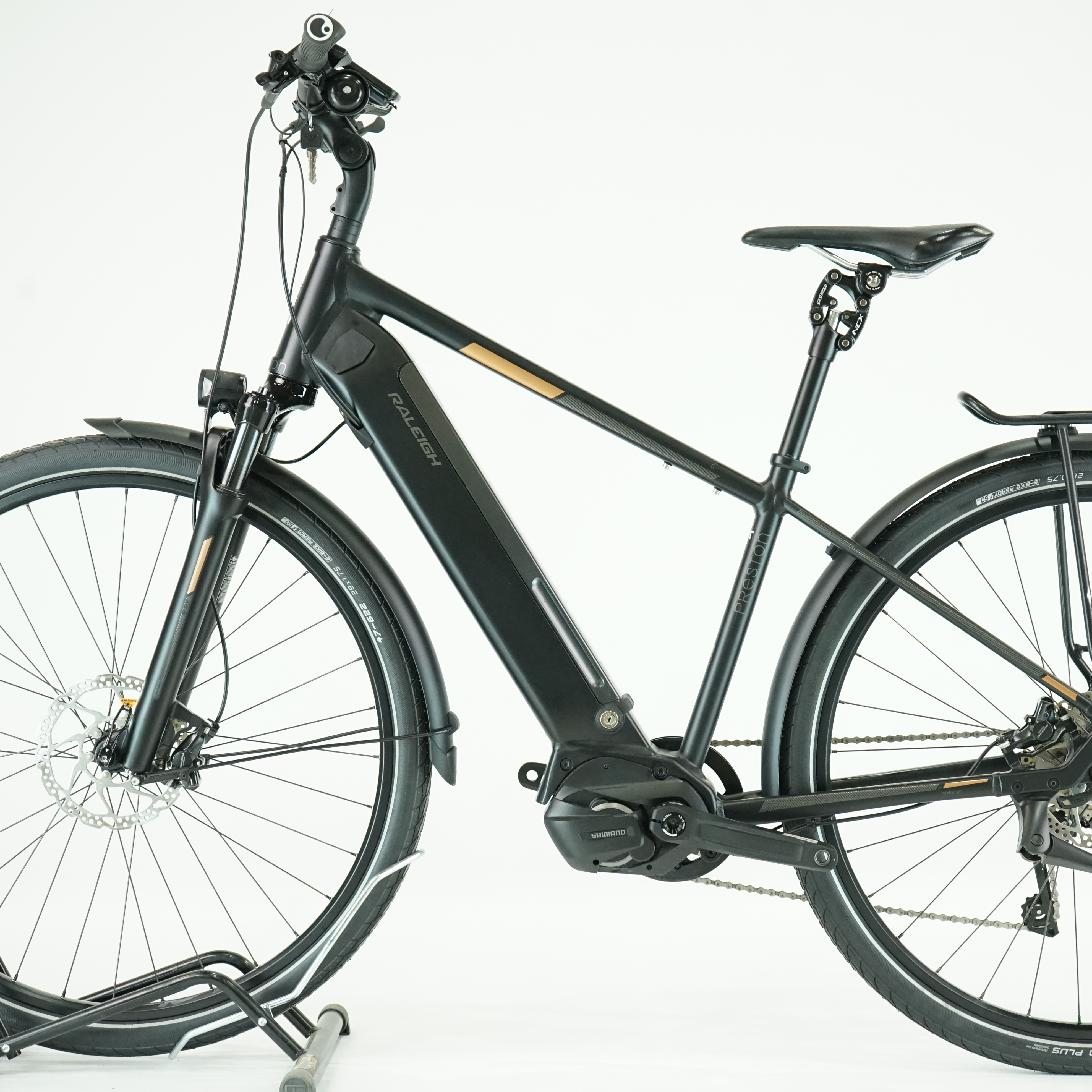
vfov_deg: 24.3
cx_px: 608
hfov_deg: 24.3
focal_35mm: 71
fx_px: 2534
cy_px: 549
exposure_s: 1/200
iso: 3200
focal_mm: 55
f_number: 6.3
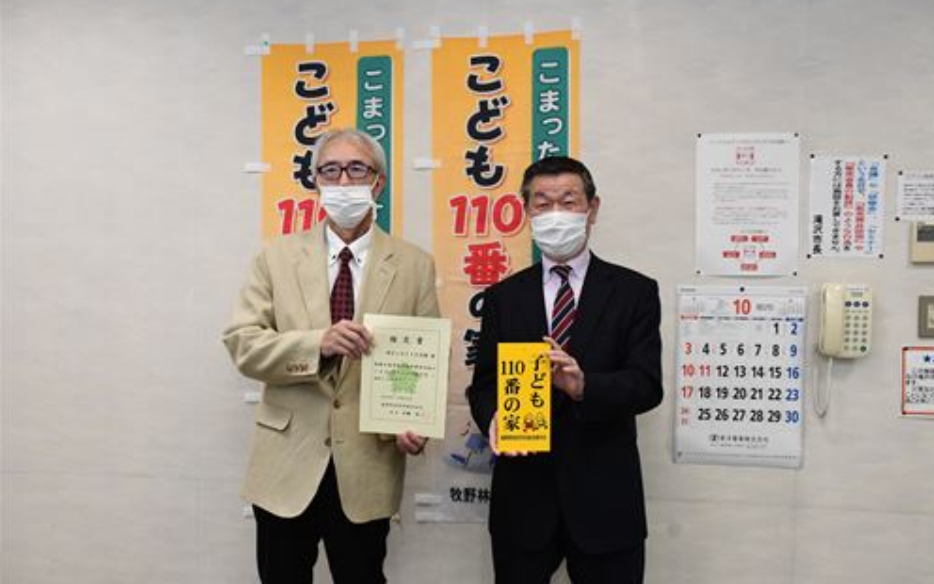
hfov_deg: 52.7
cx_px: 469
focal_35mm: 37
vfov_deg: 34.4
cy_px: 295
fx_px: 942
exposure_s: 1/250
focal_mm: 24
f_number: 7.1
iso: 2500
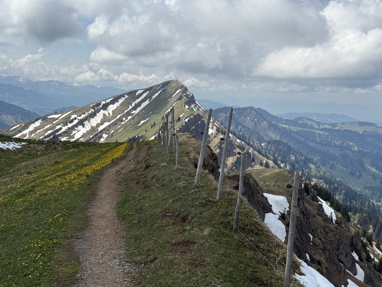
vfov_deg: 30.3
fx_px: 530
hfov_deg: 39.7
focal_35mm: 48
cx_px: 191
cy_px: 144
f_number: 1.78
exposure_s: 1/5587
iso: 64
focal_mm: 6.76
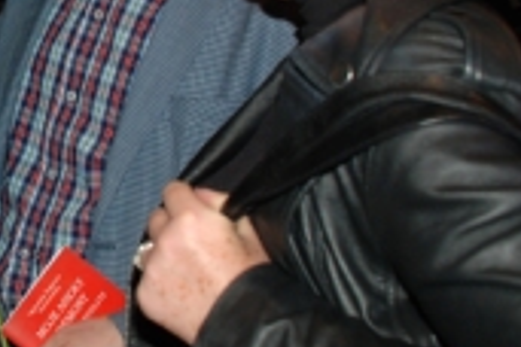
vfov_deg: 17.0
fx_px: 1143
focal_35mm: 79
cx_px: -58
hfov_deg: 24.0
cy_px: 35
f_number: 3.8
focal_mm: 20
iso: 200
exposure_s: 1/60
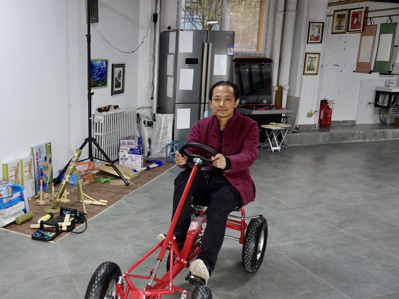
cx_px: 116
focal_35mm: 35
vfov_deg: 40.7
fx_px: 404
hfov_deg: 51.1
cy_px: 148
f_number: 2.4
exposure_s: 1/30
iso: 160
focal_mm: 8.8
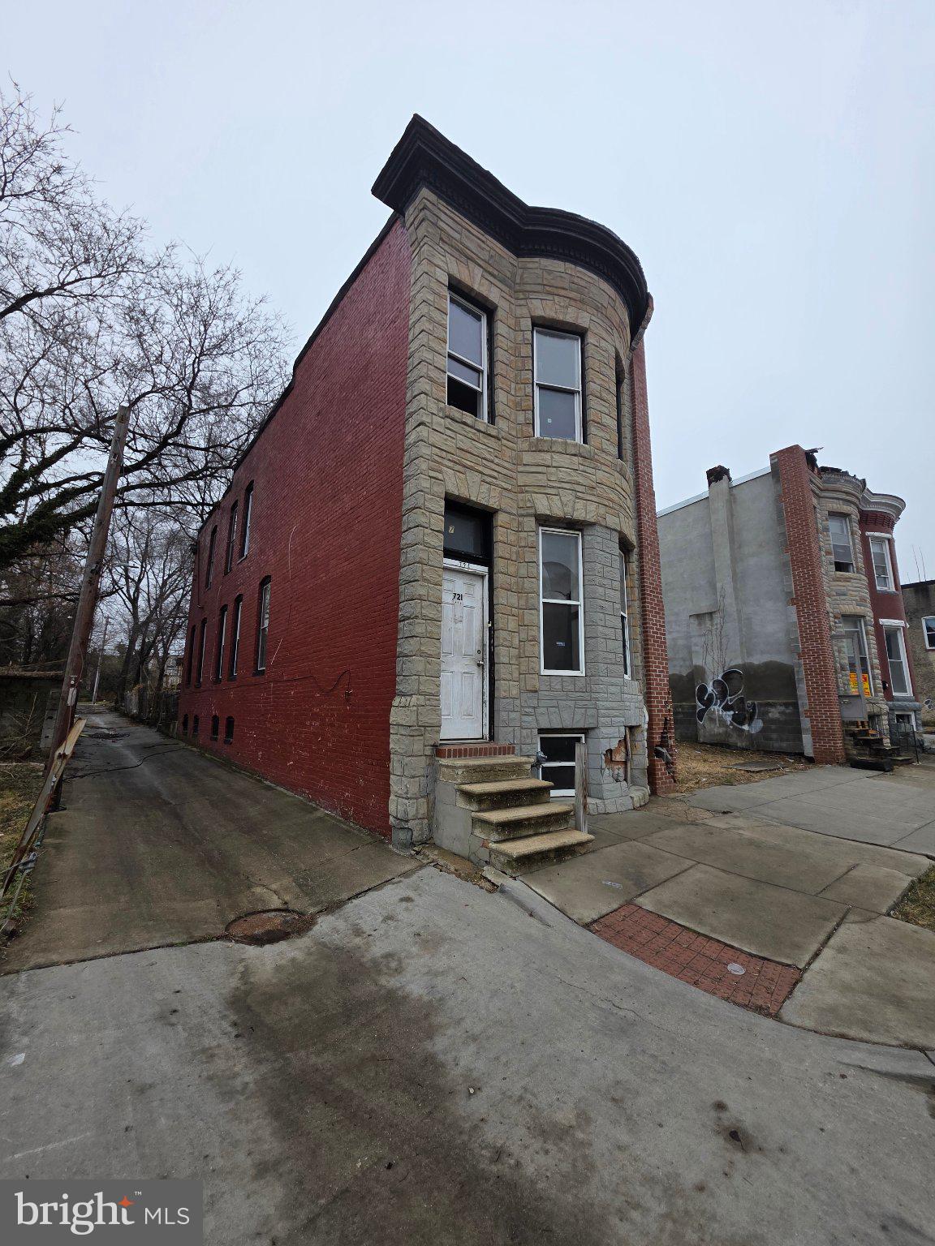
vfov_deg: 106.2
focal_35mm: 13
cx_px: 468
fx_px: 468
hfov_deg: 89.9
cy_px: 623
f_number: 1.9
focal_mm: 2.2
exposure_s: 1/1347
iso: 40
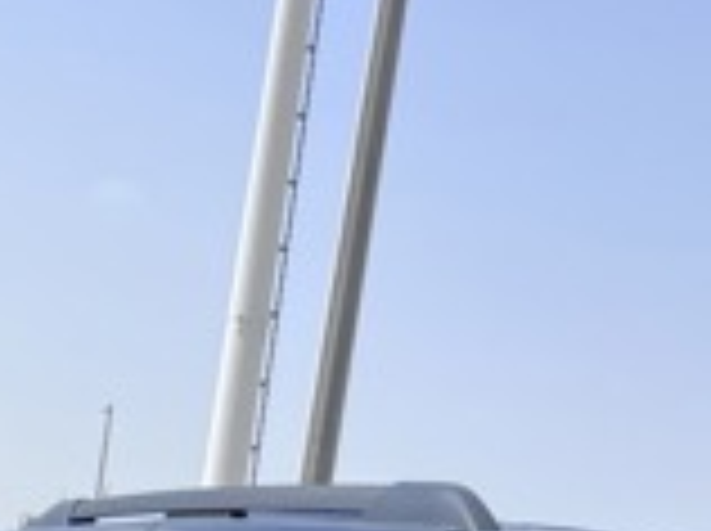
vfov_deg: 13.3
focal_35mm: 99
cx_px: 225
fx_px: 2030
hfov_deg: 19.8
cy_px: 990
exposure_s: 1/5319
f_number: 1.5
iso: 50
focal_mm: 5.7
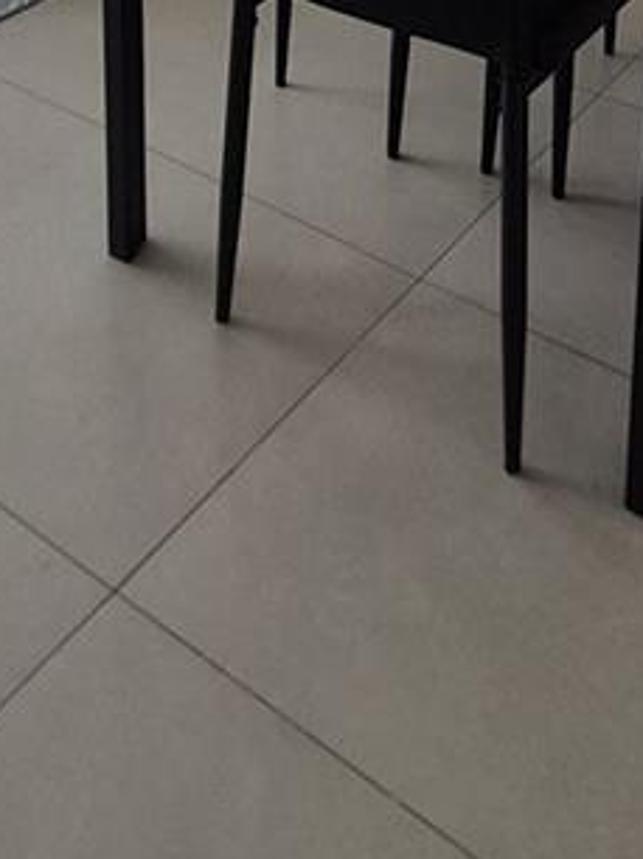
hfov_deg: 28.5
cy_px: -432
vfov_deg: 26.7
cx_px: 348
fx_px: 1265
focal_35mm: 51
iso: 50
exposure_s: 1/155
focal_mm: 1.74
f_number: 2.2
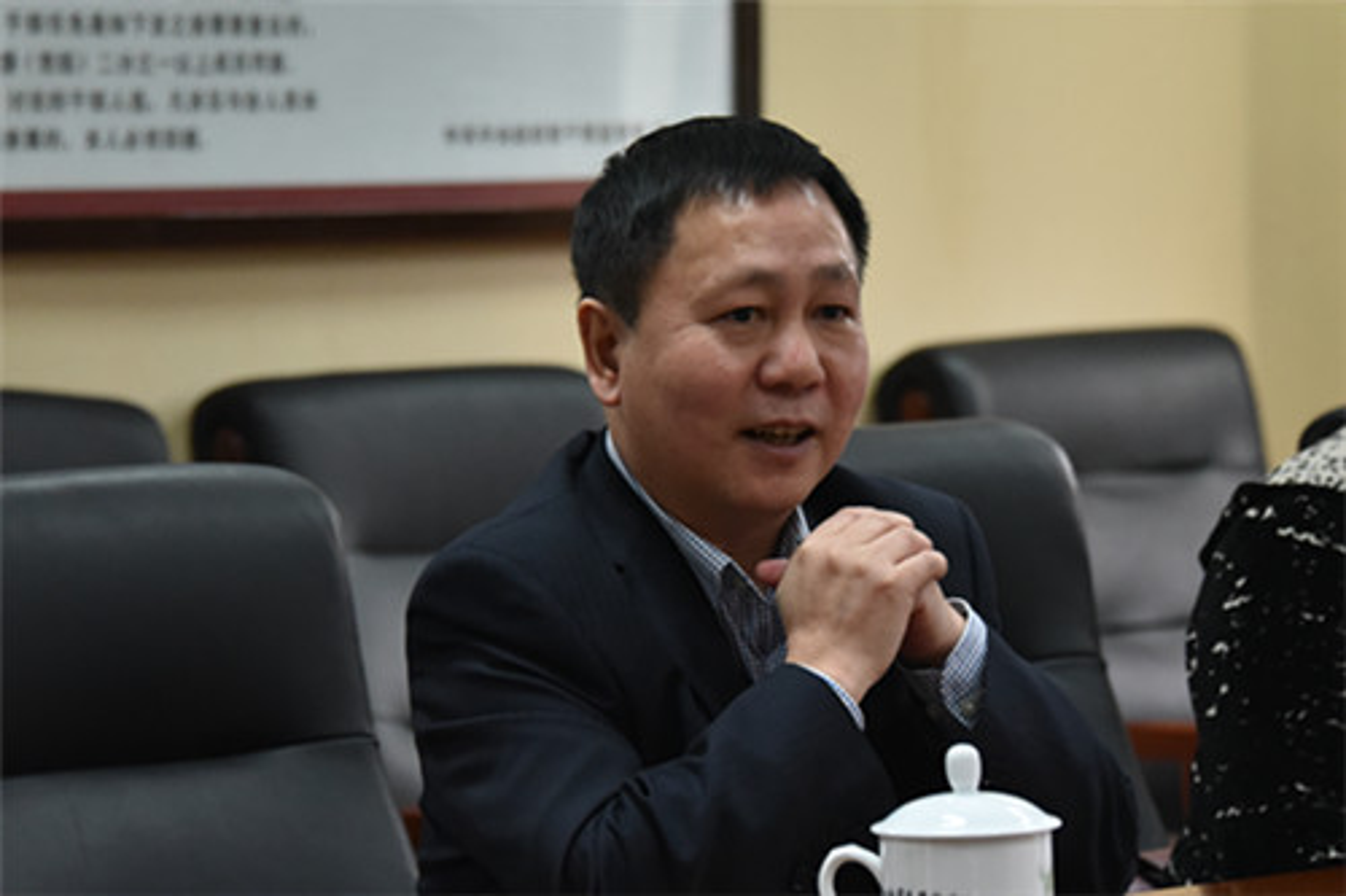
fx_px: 5046
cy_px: 448
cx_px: 673
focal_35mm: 135
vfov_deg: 10.2
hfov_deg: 15.2
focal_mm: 135
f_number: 5.6
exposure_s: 1/160
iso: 5000
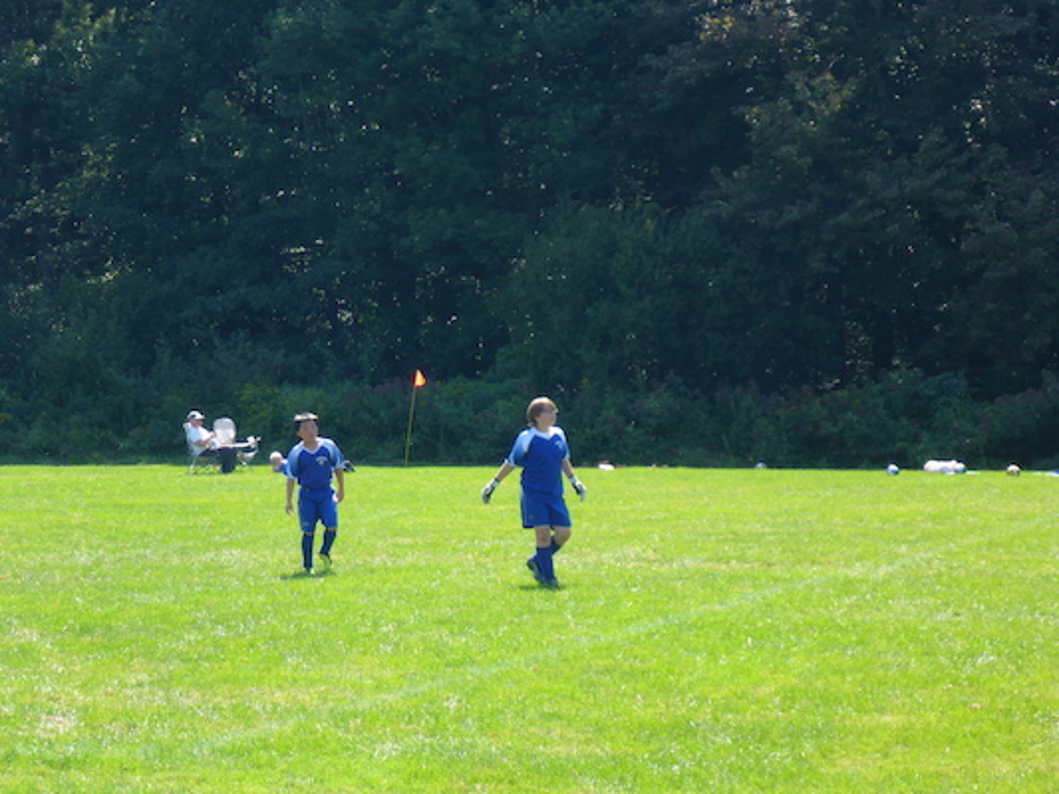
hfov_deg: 17.3
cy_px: 397
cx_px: 530
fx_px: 3488
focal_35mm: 114
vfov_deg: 13.0
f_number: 5.8
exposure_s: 1/125
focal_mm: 20.3
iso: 100
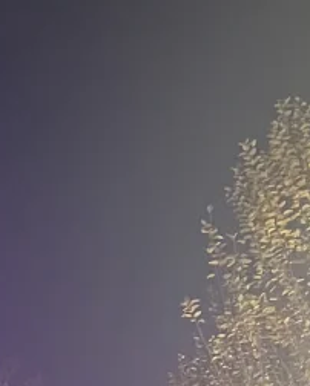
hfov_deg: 10.6
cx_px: 0
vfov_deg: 13.3
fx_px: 1661
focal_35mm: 145
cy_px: 208
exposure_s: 1/50
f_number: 1.6
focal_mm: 5.1
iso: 500
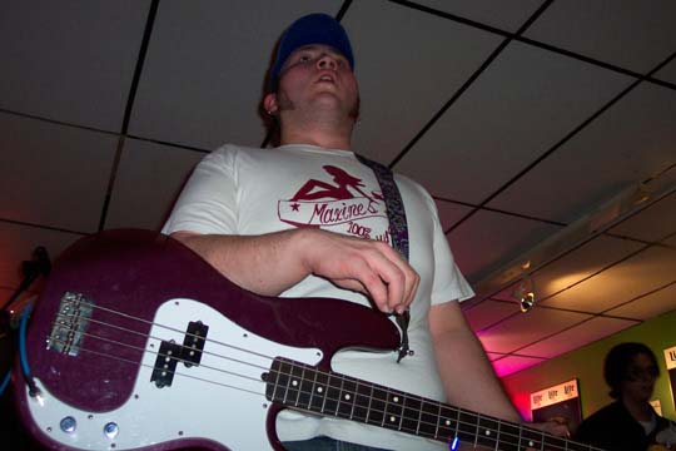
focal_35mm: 38
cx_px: 338
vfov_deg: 35.1
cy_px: 226
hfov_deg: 50.7
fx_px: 713
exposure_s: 1/30
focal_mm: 8
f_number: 2.8
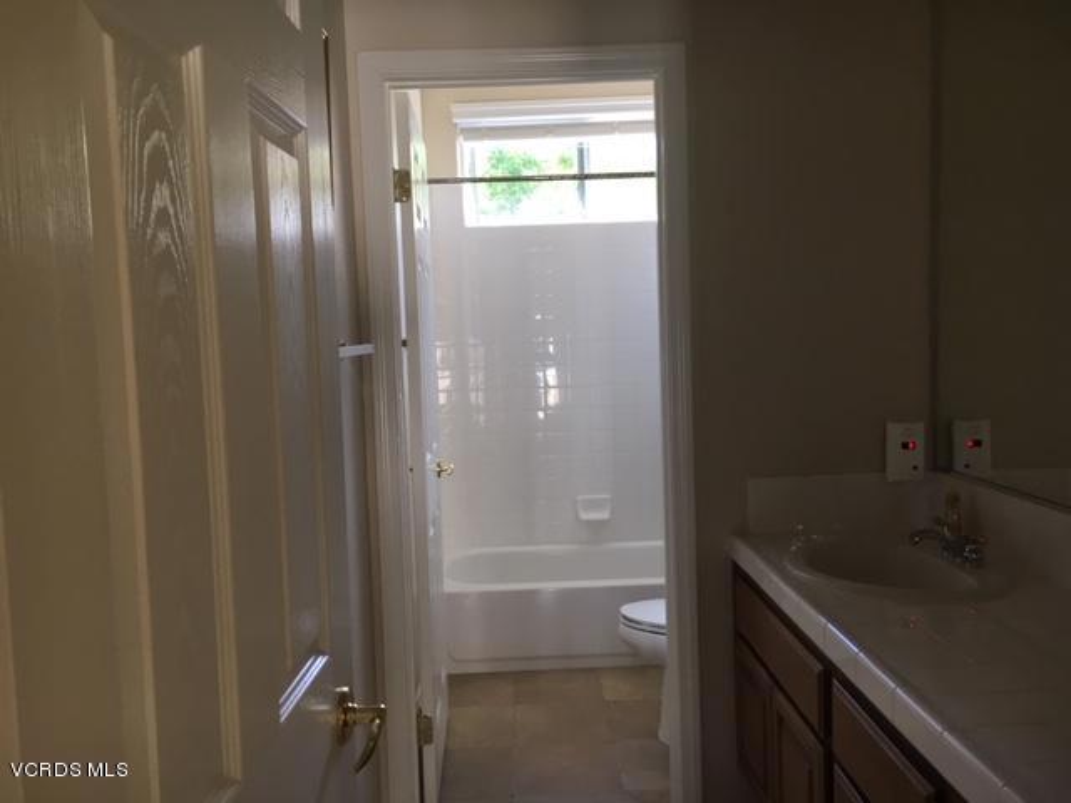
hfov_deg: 61.7
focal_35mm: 29
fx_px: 897
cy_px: 402
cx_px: 536
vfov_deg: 48.2
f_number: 2.2
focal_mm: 4.15
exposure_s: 1/30
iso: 50
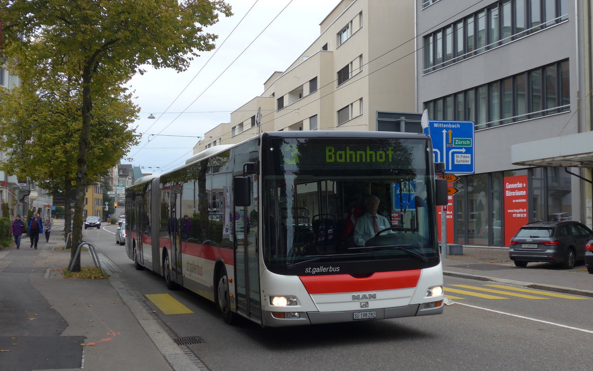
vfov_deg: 27.4
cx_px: 295
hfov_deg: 42.7
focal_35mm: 47
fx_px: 759
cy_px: 191
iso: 80
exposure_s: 1/250
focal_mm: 9
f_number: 2.8
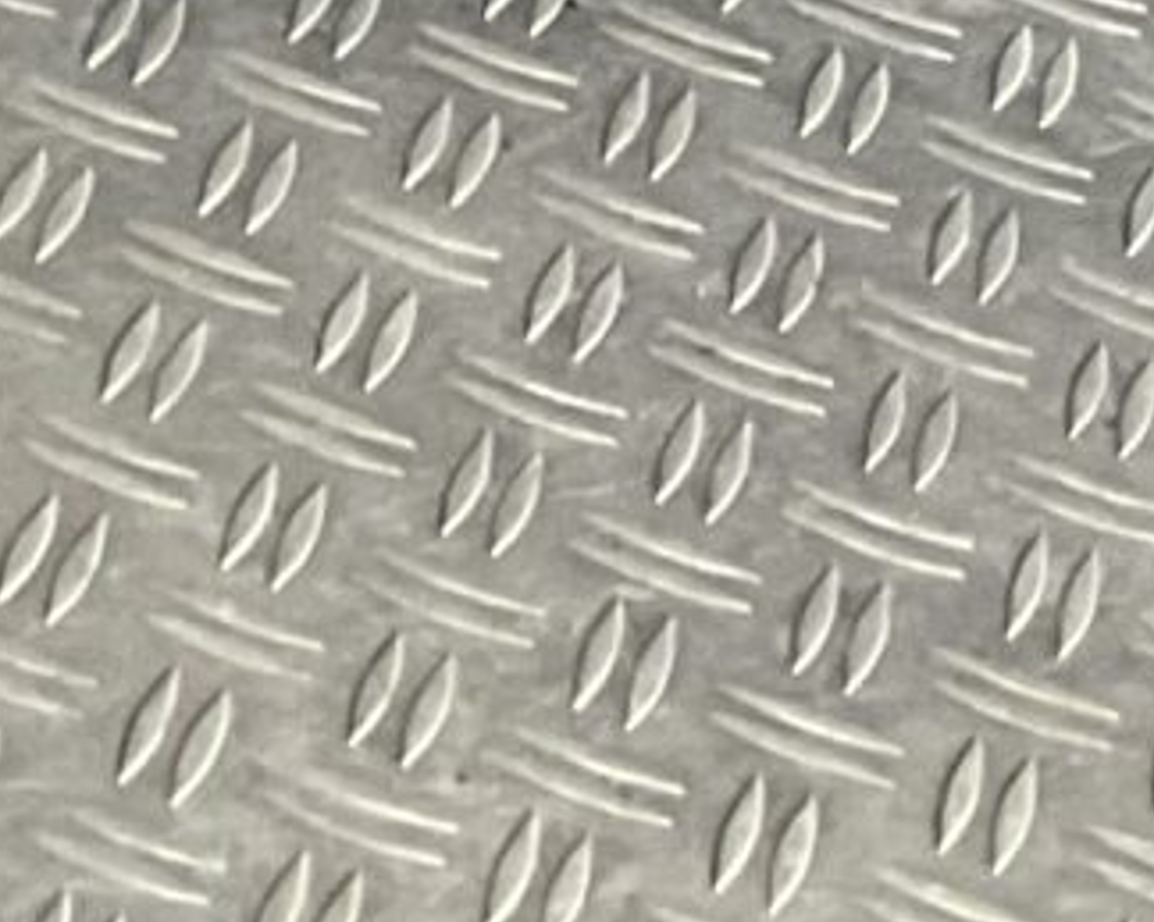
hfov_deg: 8.4
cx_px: -705
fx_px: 7648
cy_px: -1684
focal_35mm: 224
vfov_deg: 6.4
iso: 250
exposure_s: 1/40
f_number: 1.8
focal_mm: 3
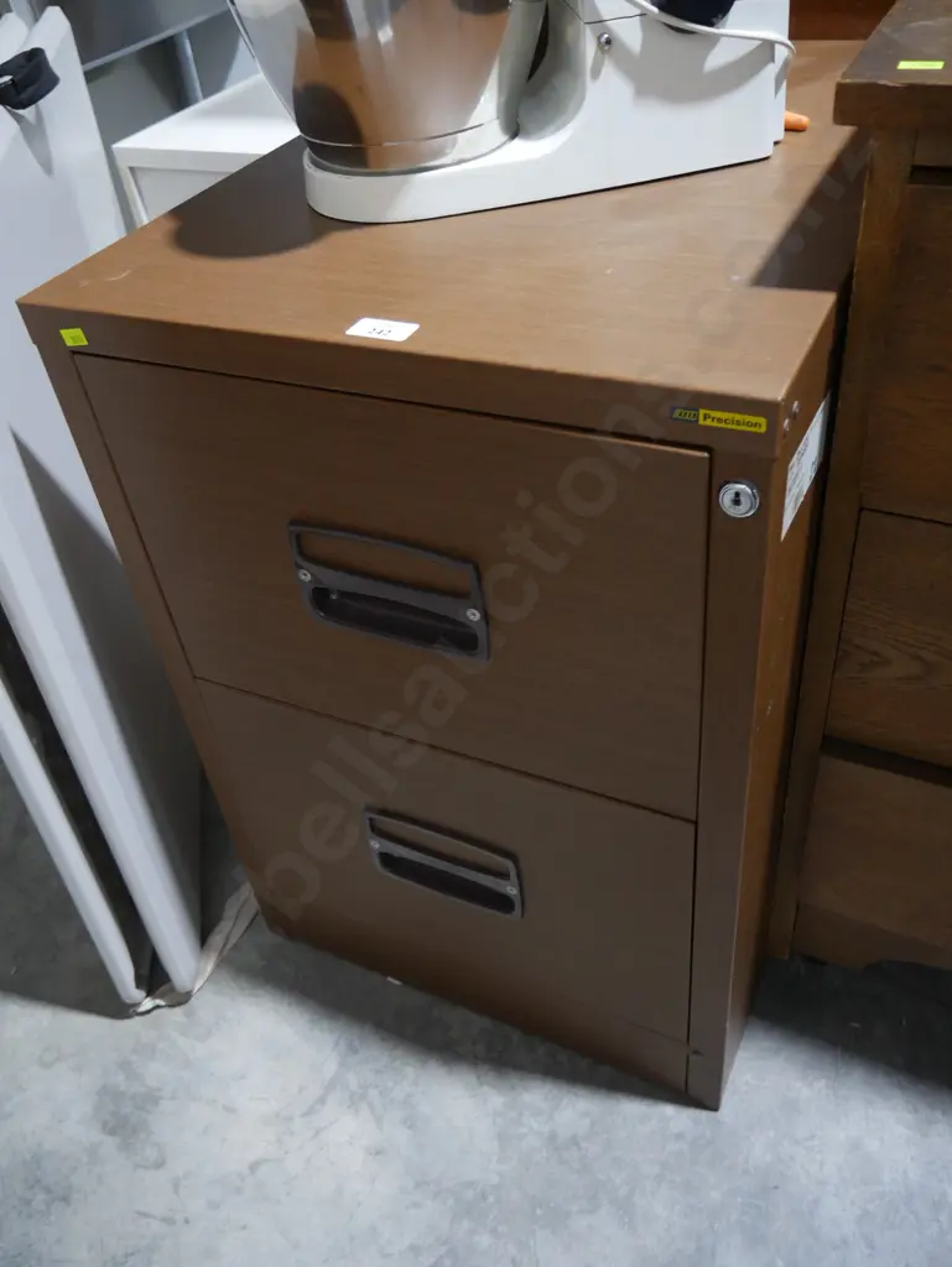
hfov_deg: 49.8
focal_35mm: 28
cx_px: 476
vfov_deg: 63.4
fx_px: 1026
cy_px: 634
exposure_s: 1/60
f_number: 3.5
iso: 500
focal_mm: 14
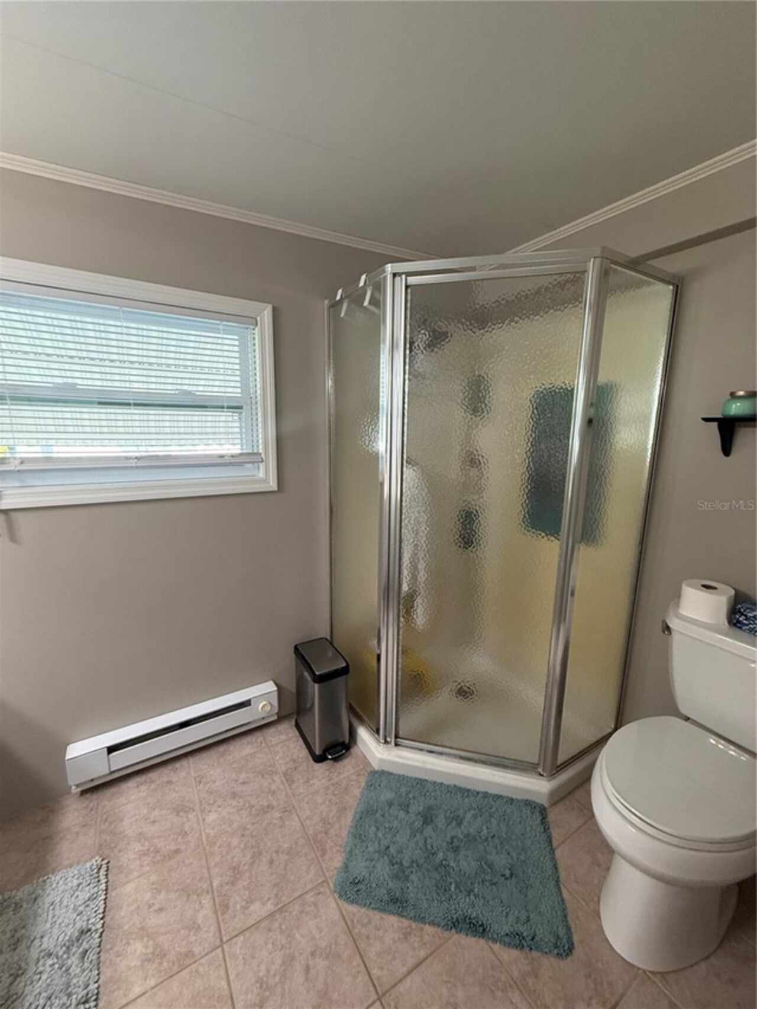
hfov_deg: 85.7
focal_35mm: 14
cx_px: 378
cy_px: 504
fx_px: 408
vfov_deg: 102.1
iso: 320
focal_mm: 2.22
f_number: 2.2
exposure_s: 1/120
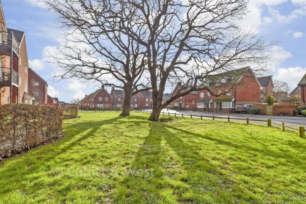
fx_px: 128
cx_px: 153
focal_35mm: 15
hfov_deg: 100.4
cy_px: 102
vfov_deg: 77.4
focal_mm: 10
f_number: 8
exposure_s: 1/800
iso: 400
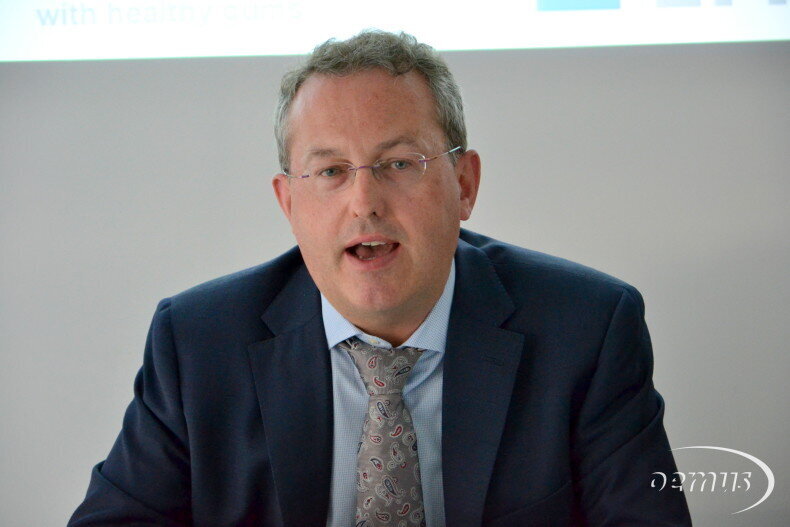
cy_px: 264
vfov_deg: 8.7
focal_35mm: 158
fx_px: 3457
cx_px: 395
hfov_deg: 13.0
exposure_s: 1/30
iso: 1600
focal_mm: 105
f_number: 5.6
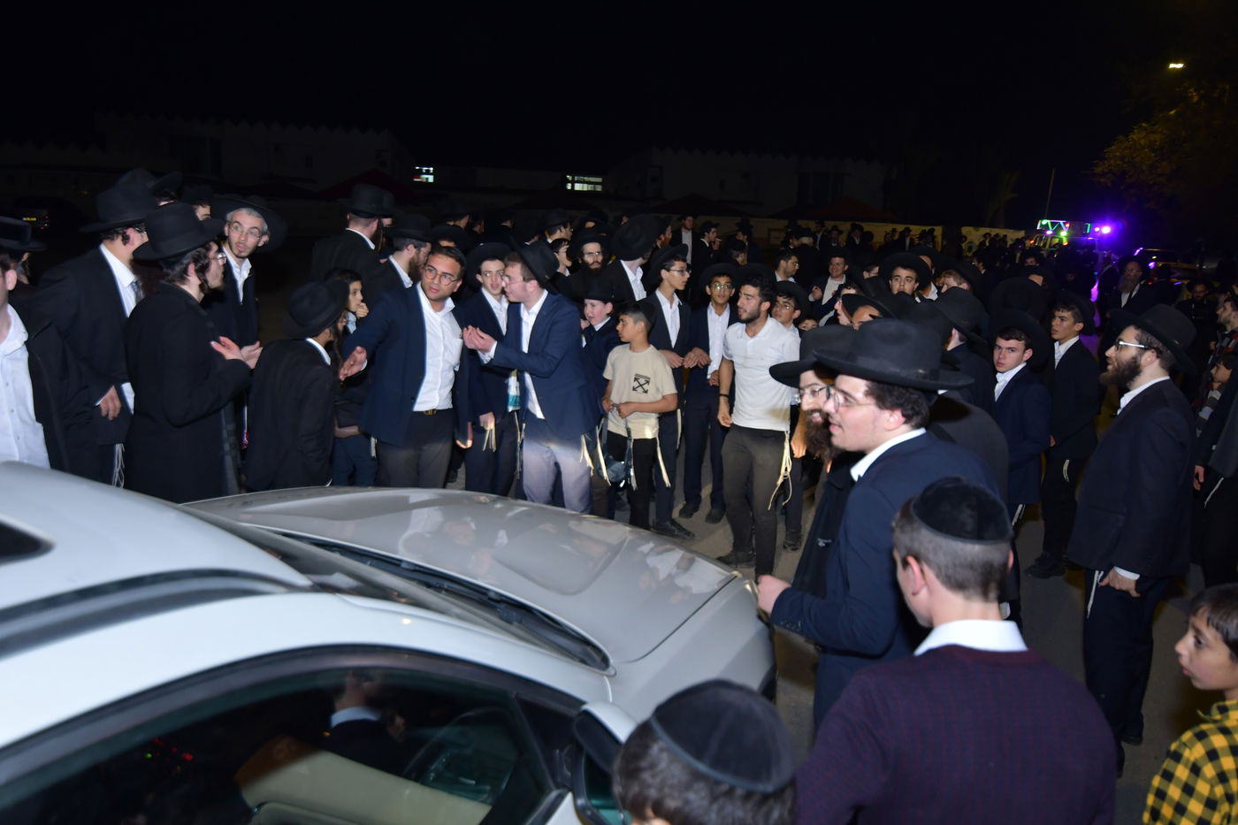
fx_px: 877
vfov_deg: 50.4
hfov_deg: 70.4
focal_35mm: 26
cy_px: 412
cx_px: 619
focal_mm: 17
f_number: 3.2
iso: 800
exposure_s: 1/160
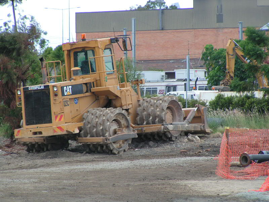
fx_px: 2533
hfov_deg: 6.1
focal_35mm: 326
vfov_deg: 4.6
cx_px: 134
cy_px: 101
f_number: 4.5
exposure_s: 1/400
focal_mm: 49.8
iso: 50
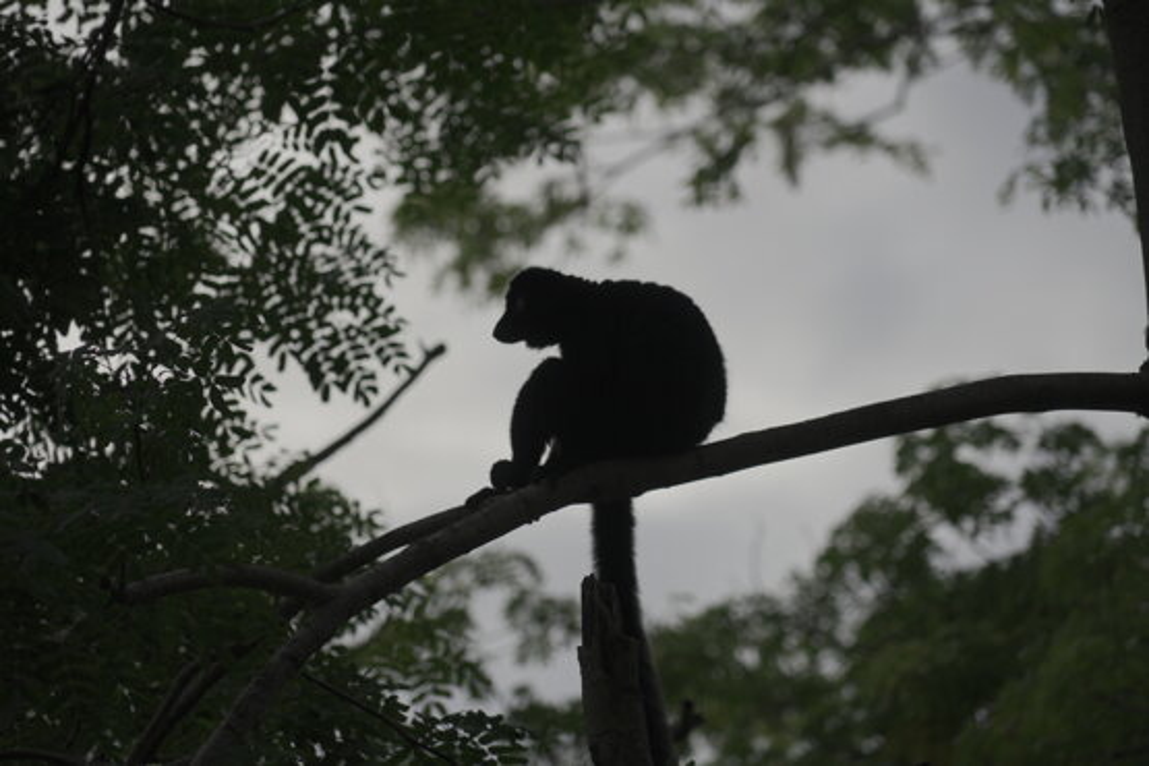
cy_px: 383
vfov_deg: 5.7
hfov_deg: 8.6
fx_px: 7659
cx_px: 574
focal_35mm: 240
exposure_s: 1/400
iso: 400
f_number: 6.3
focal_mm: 240
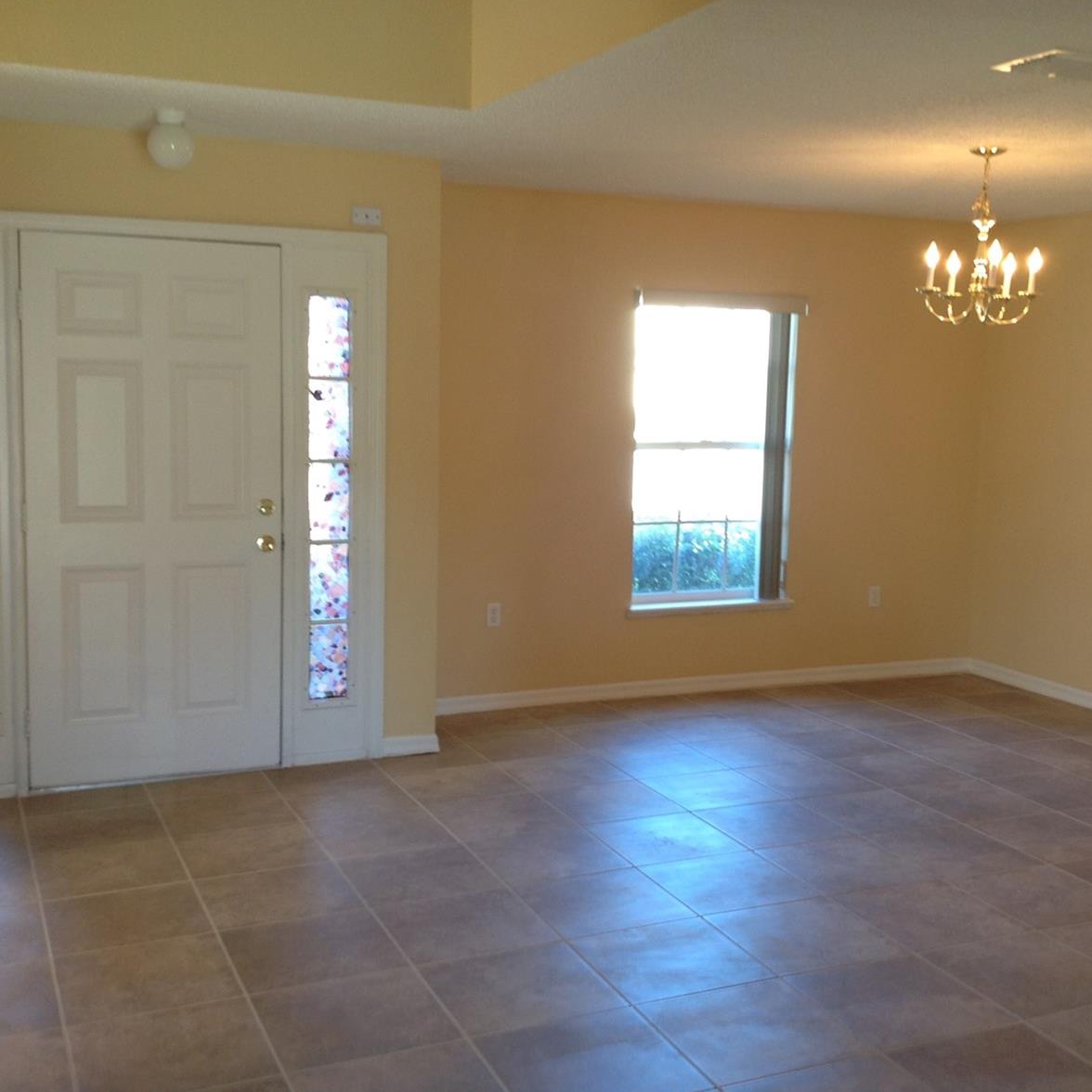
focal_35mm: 42
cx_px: 609
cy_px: 545
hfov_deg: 40.0
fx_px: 1499
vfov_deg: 40.0
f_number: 2.4
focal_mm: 4.28
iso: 50
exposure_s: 1/20
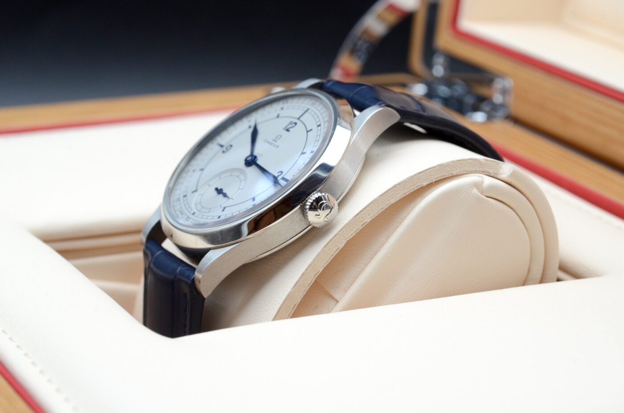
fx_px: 1557
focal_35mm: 90
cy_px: 206
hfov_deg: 22.7
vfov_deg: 15.1
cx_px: 312
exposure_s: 1/40
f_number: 10
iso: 500
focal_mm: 60
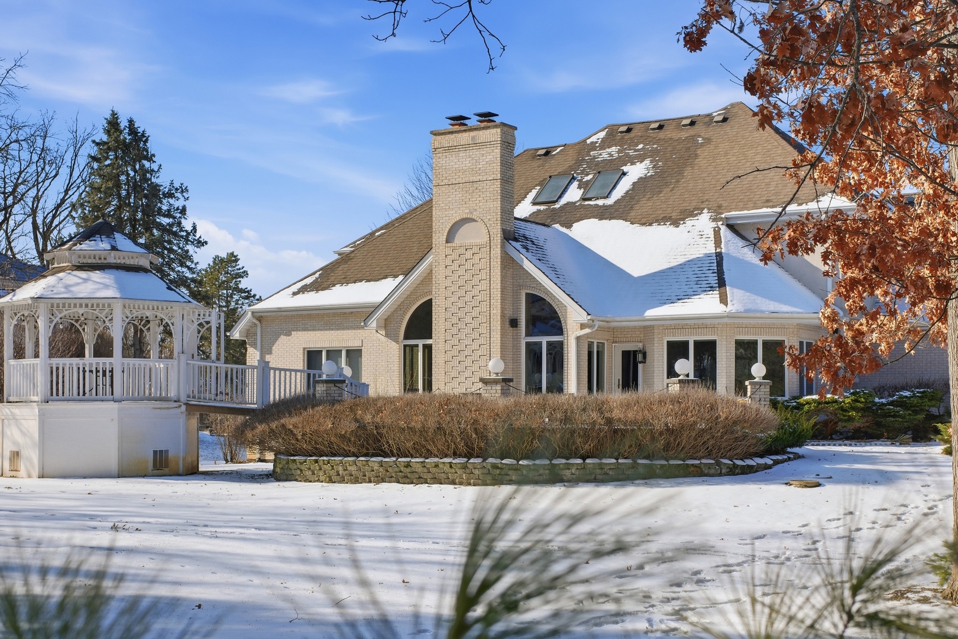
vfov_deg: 27.0
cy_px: 320
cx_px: 479
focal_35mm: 50
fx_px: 1330
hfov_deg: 39.6
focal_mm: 33
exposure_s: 1/25000
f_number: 6.4
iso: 800
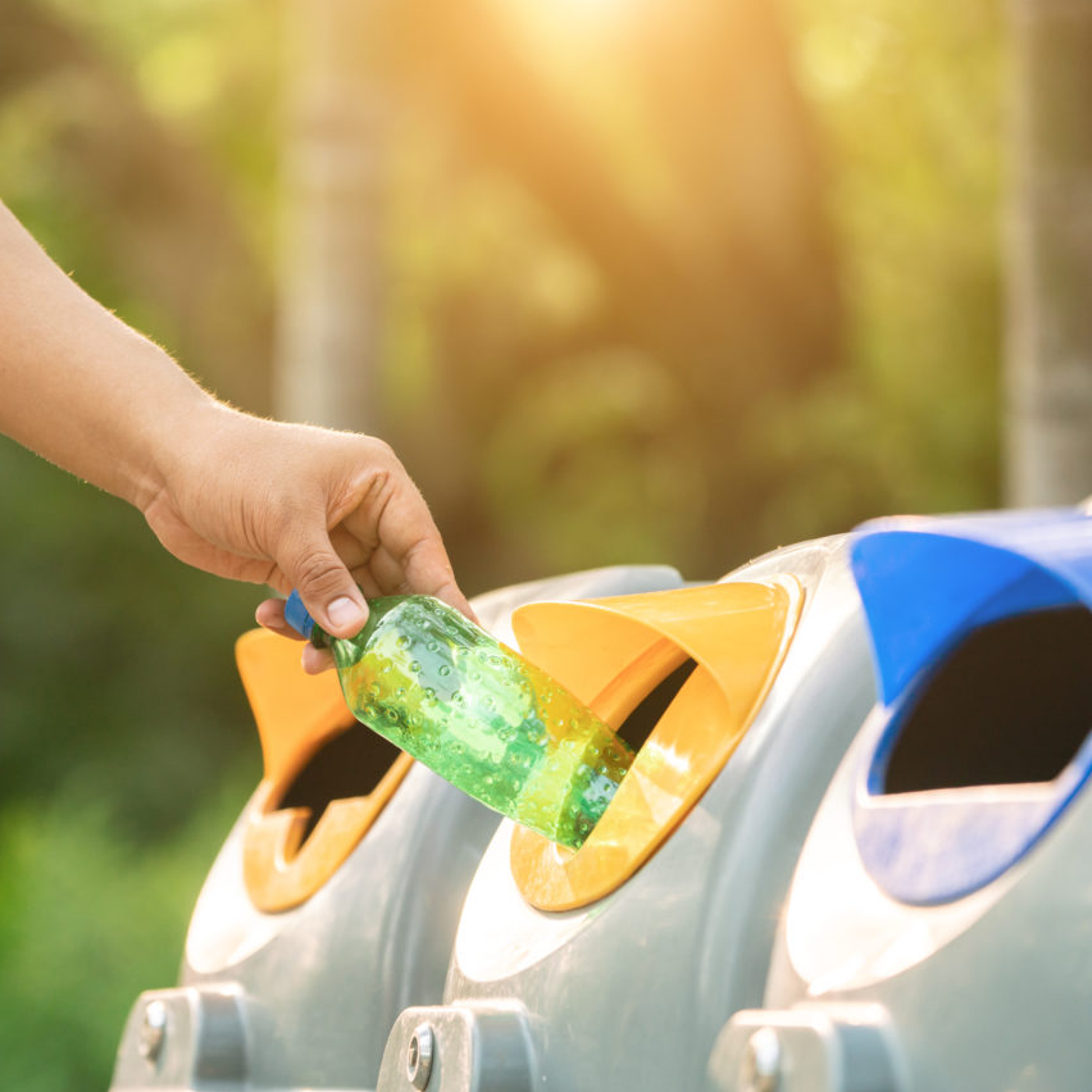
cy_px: 546
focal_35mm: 253
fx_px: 9030
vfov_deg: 6.9
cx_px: 292
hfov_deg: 6.9
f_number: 5.6
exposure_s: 1/400
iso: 320
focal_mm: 198
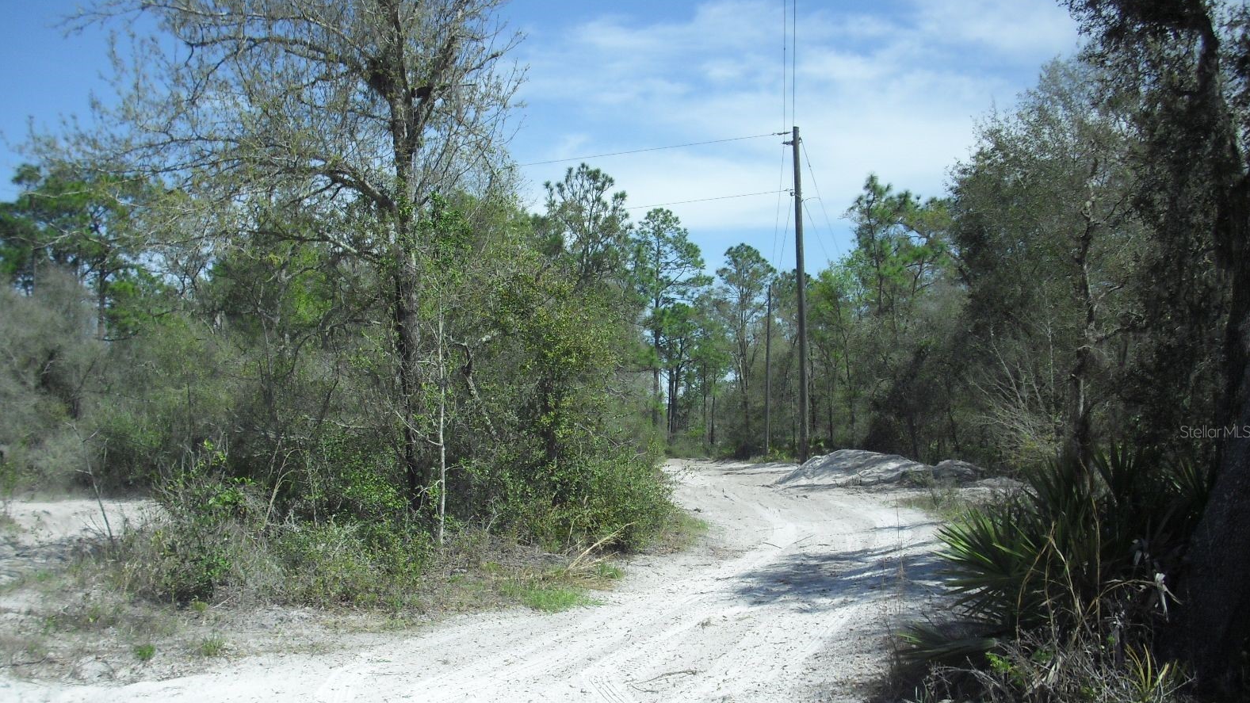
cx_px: 621
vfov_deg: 28.3
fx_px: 1392
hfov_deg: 48.4
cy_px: 431
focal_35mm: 42
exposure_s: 1/320
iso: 100
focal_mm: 6.2
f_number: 8
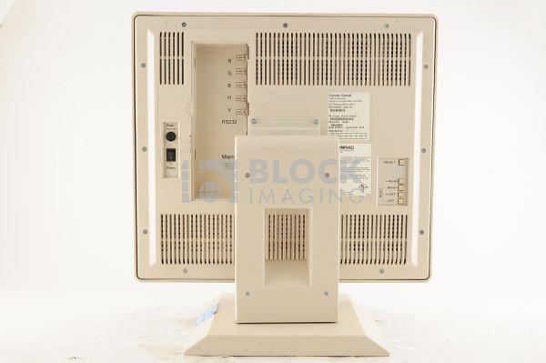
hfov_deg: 39.6
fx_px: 758
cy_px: 182
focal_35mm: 50
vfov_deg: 26.9
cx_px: 273
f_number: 11
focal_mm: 50
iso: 1600
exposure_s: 1/125
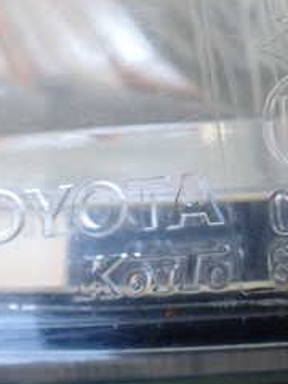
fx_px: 832
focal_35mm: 75
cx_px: 269
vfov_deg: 25.4
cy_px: 62
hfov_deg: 19.2
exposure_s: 1/125
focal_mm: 5.4
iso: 250
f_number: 2.3
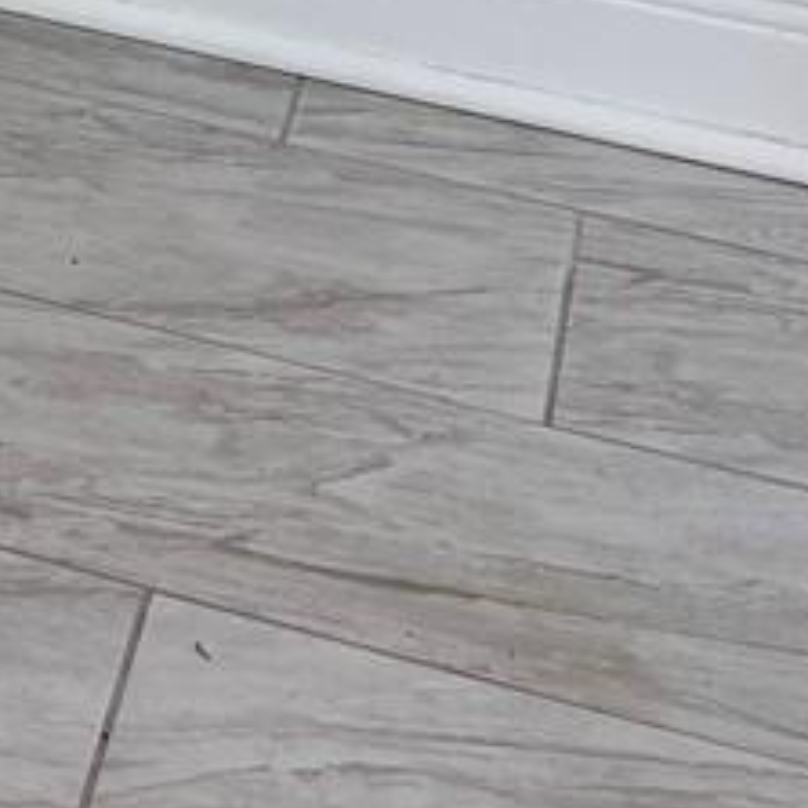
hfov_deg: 9.5
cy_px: -1214
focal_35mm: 165
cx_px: -1109
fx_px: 4357
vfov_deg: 9.3
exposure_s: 1/120
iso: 50
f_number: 1.6
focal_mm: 5.96
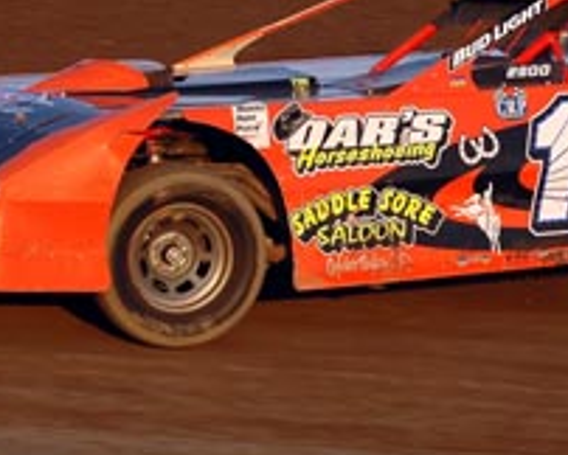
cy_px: 143
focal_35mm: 389
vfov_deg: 4.0
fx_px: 6546
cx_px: 351
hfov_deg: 5.0
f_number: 5
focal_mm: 112
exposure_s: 1/500
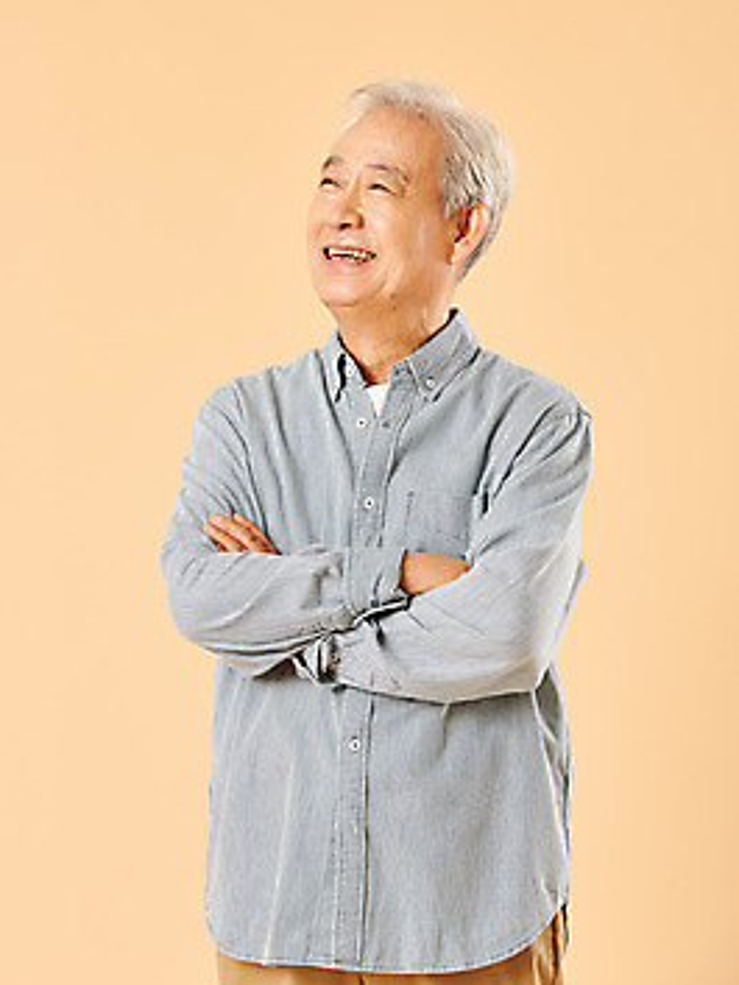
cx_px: 370
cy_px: 488
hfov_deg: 8.3
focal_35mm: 180
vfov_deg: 11.0
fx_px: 5121
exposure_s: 1/125
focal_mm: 165
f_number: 8
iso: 100
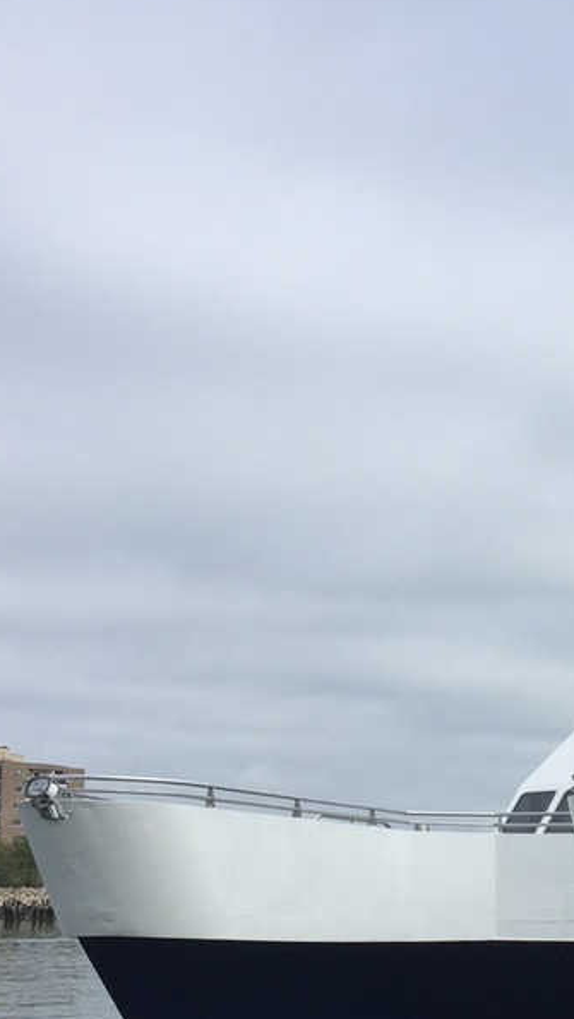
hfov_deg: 17.0
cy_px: 742
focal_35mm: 68
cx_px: 692
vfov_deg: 30.6
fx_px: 1839
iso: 32
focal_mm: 4.15
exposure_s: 1/1980
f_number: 2.2
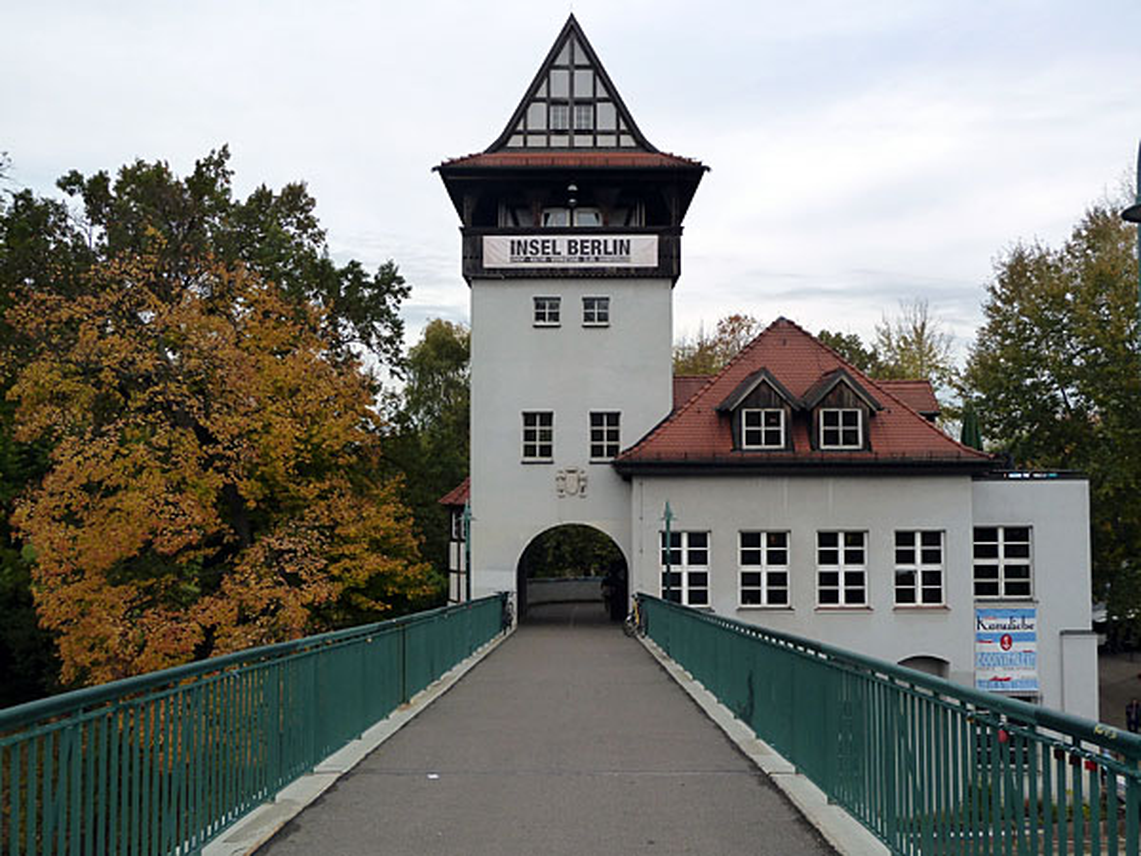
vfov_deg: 46.8
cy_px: 428
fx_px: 989
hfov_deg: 60.0
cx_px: 570
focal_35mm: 30
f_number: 4
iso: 125
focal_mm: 5
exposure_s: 1/320
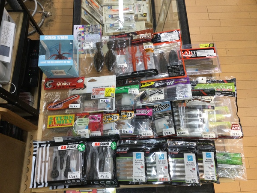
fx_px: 230
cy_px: 96
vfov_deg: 45.4
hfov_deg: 58.4
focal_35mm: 31
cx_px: 128
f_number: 2.4
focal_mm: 3.3
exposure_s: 1/40
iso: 32
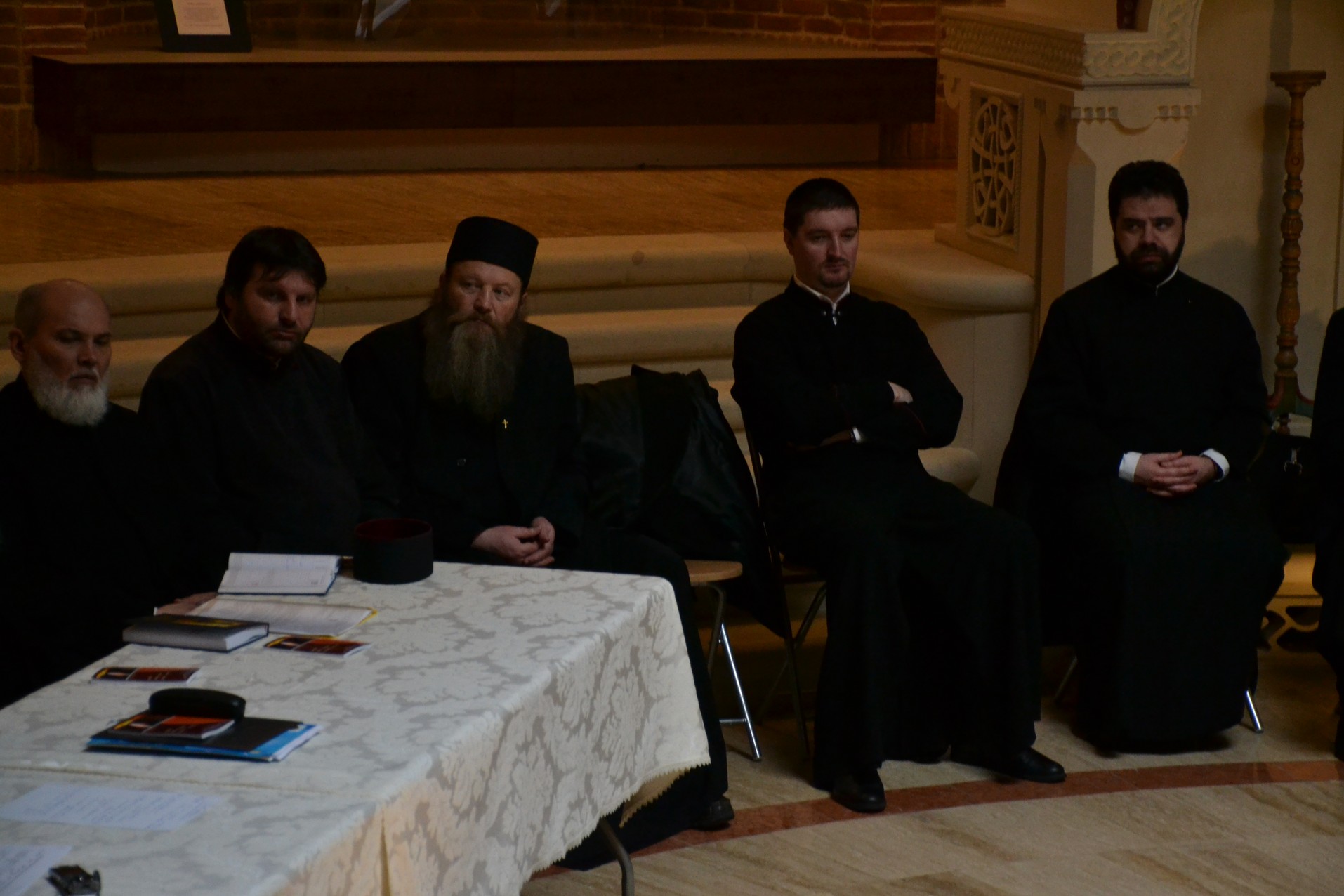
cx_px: 672
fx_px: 3920
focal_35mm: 105
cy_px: 448
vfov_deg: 13.0
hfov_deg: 19.5
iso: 1600
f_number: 5
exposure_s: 1/100
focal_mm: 70
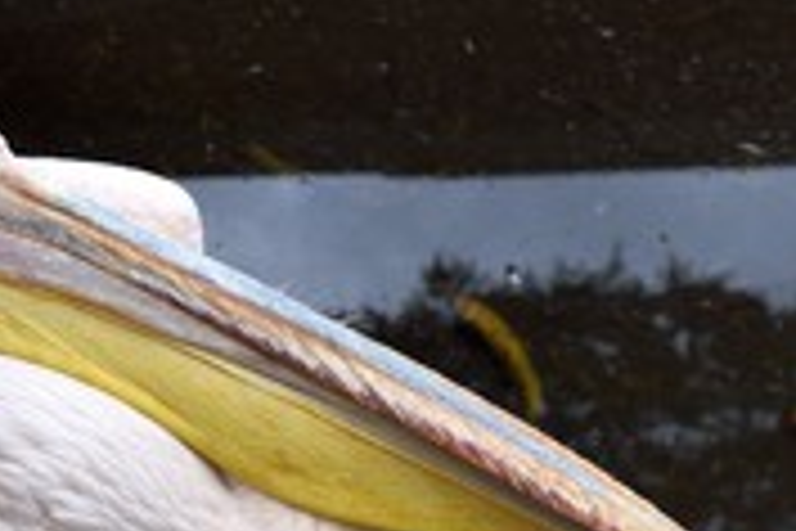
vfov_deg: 14.4
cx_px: -144
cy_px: 333
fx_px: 2100
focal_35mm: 95
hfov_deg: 20.2
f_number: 7.1
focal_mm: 40
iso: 800
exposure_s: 1/250
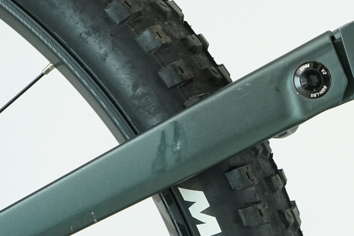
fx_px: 865
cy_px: 174
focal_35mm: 88
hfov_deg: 21.3
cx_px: 435
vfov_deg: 15.5
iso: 2000
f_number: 5.6
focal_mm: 33
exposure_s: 1/200
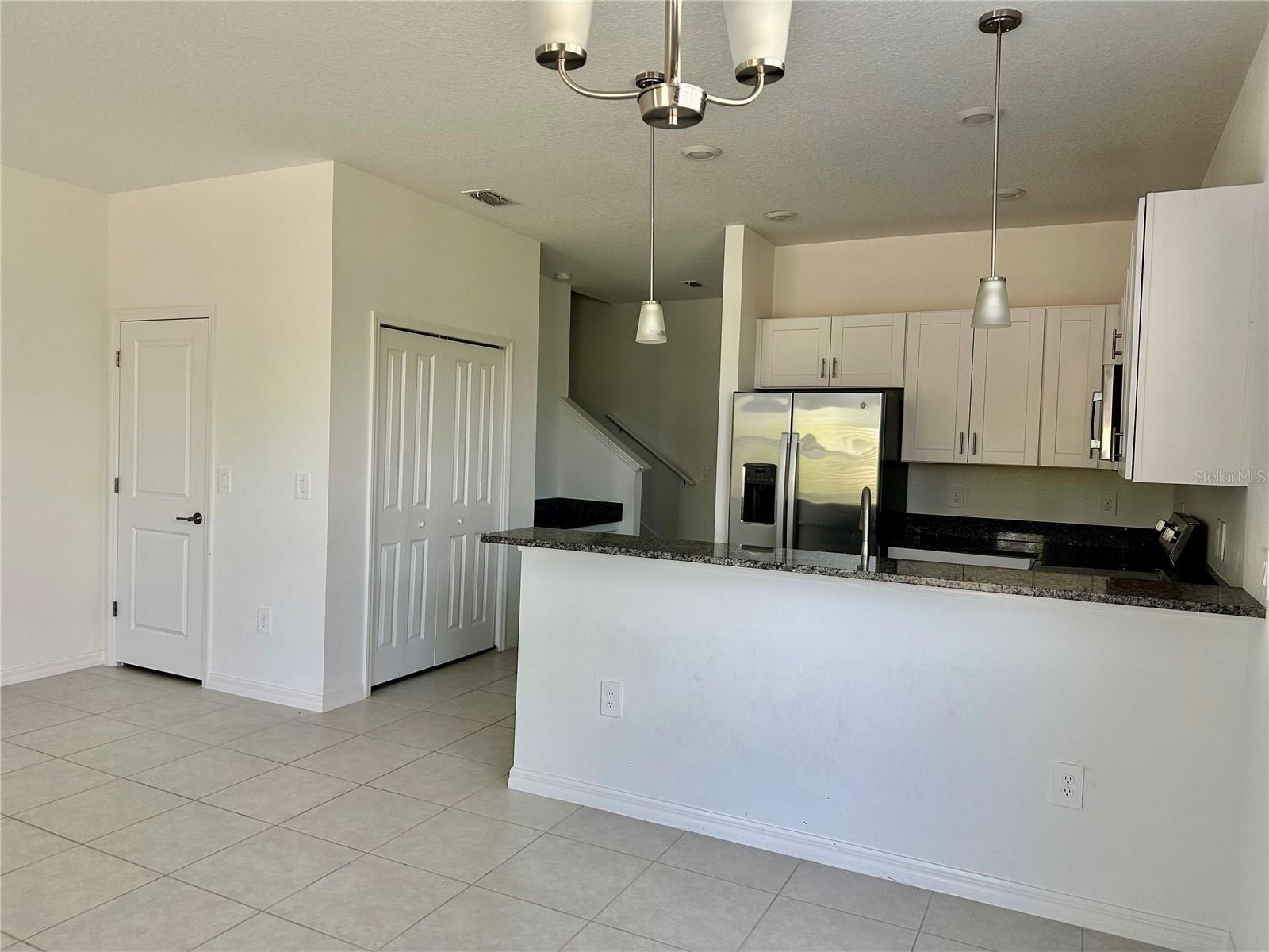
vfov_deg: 56.8
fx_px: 880
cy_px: 476
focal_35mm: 24
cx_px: 634
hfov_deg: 71.6
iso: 125
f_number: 1.78
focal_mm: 6.86
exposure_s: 1/121
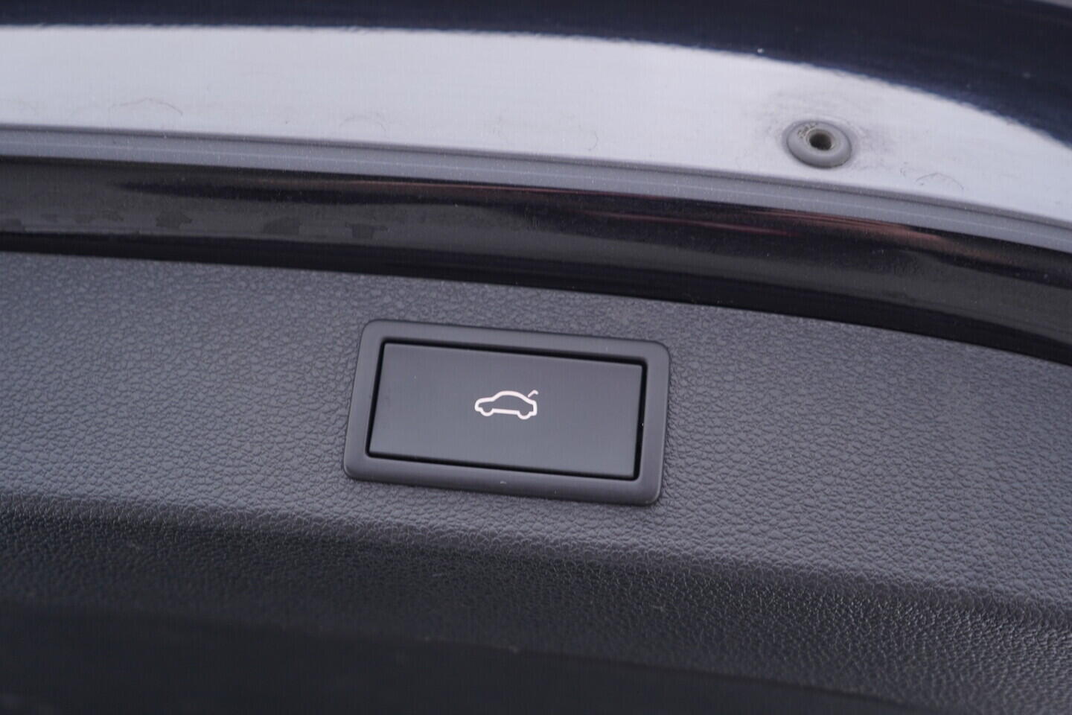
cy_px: 358
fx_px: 1072
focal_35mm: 36
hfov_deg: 53.1
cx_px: 536
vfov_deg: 36.9
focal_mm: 24
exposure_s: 1/40
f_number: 2.8
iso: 200
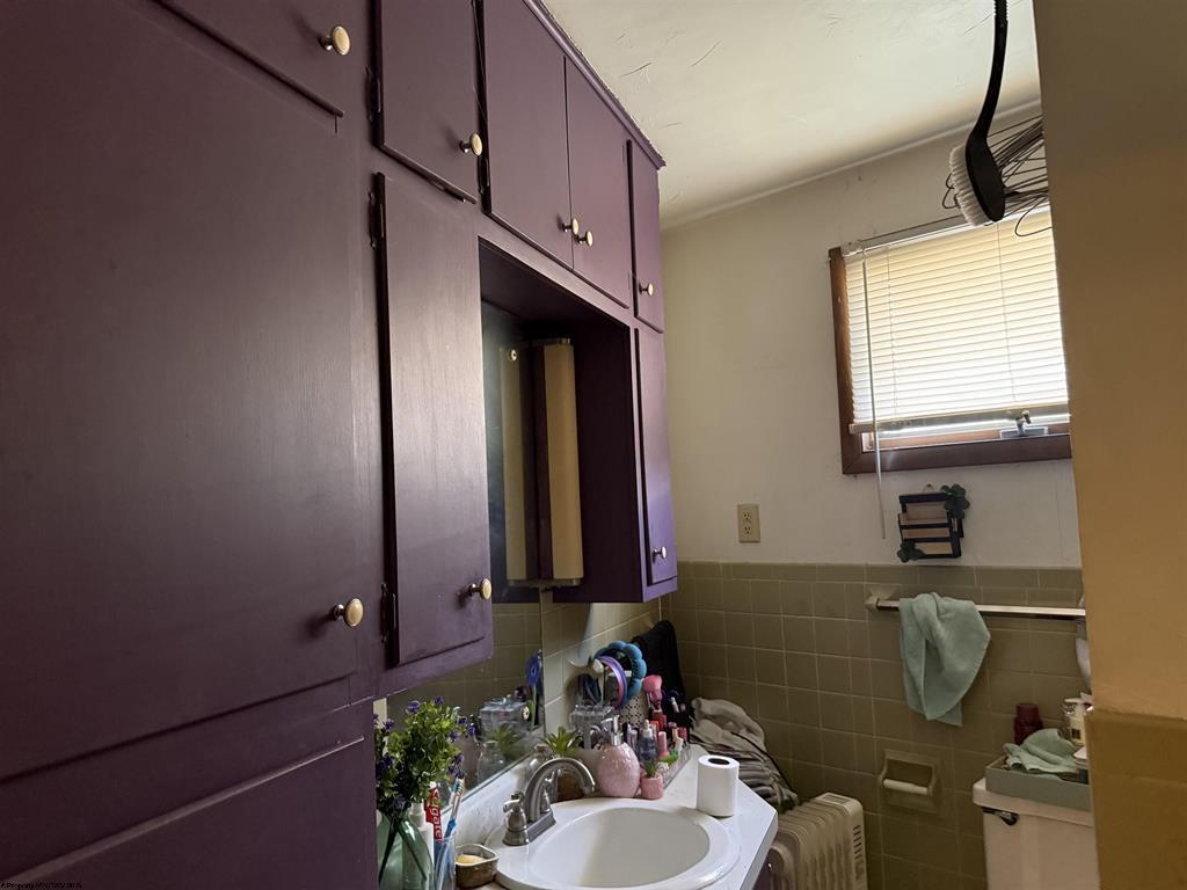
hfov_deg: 71.6
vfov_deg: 56.8
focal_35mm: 24
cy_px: 445
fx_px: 823
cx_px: 594
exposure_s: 1/40
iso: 1000
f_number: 1.78
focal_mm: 6.76
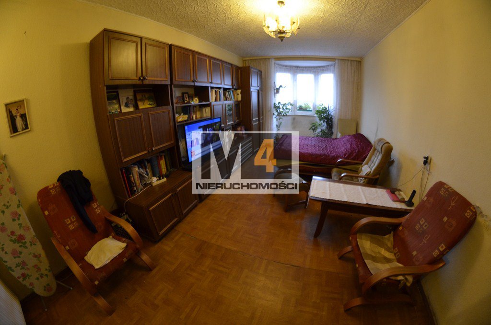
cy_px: 162
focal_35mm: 12
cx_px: 246
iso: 1250
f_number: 3.5
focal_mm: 8
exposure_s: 1/30
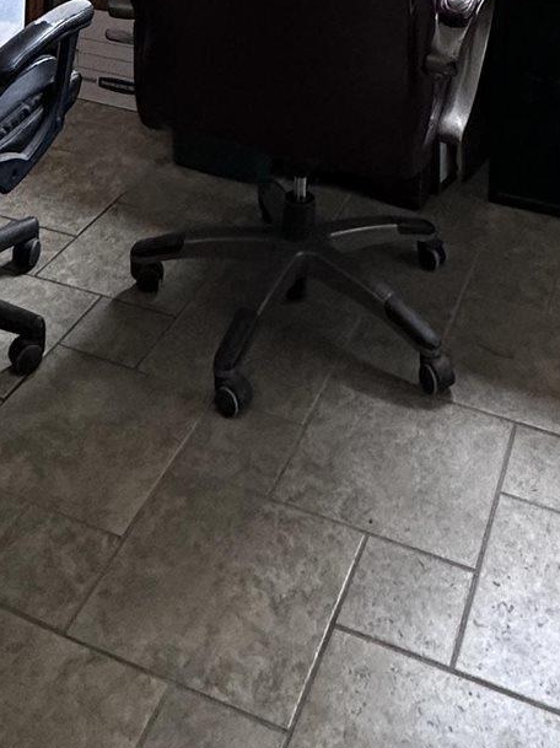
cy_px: -407
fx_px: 1144
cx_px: 274
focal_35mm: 53
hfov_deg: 27.5
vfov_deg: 25.7
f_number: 2.2
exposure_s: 1/120
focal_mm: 2.22
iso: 200
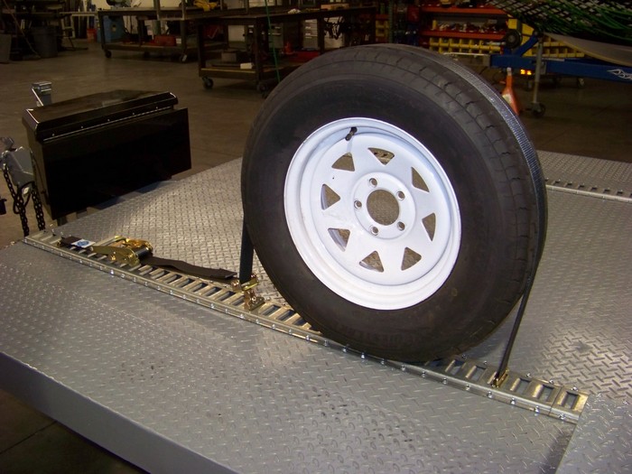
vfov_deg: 39.7
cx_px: 316
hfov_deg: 51.4
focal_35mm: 36
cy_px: 237
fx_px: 657
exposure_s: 1/30
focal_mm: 5.85
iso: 200
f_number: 2.8
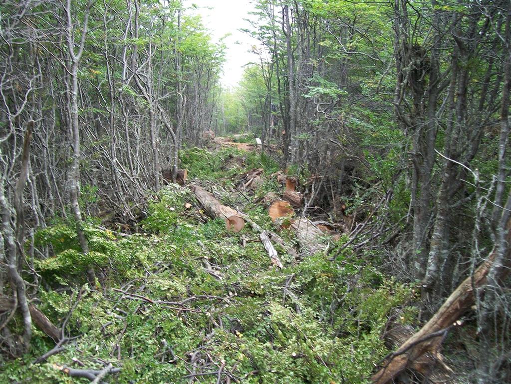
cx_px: 256
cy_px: 192
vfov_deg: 39.7
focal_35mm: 36
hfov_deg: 51.4
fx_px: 531
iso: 80
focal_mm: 6
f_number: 2.7
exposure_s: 1/30
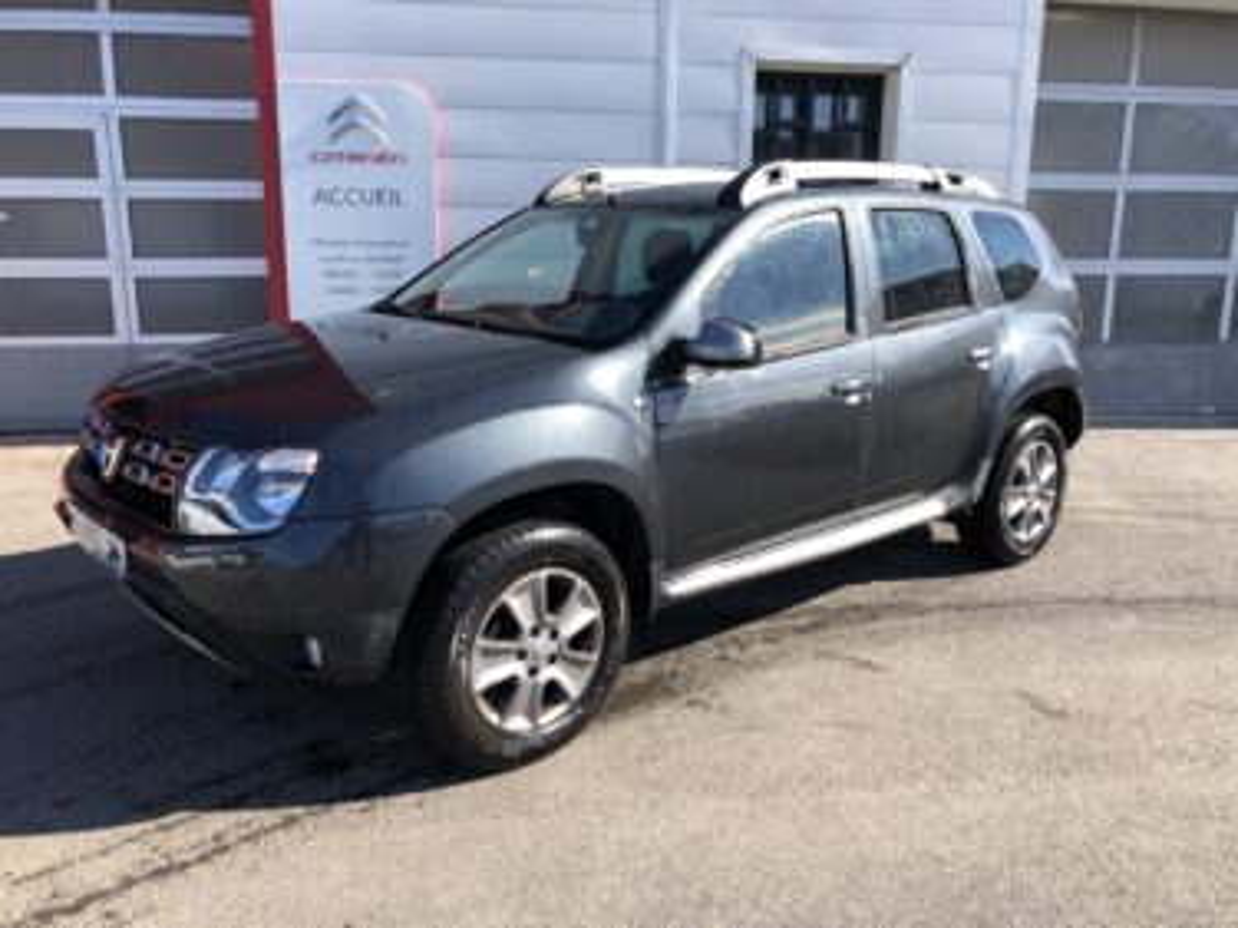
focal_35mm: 28
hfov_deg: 63.5
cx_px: 619
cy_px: 464
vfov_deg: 49.7
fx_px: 1001
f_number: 1.8
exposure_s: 1/899
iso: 20
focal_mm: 3.99
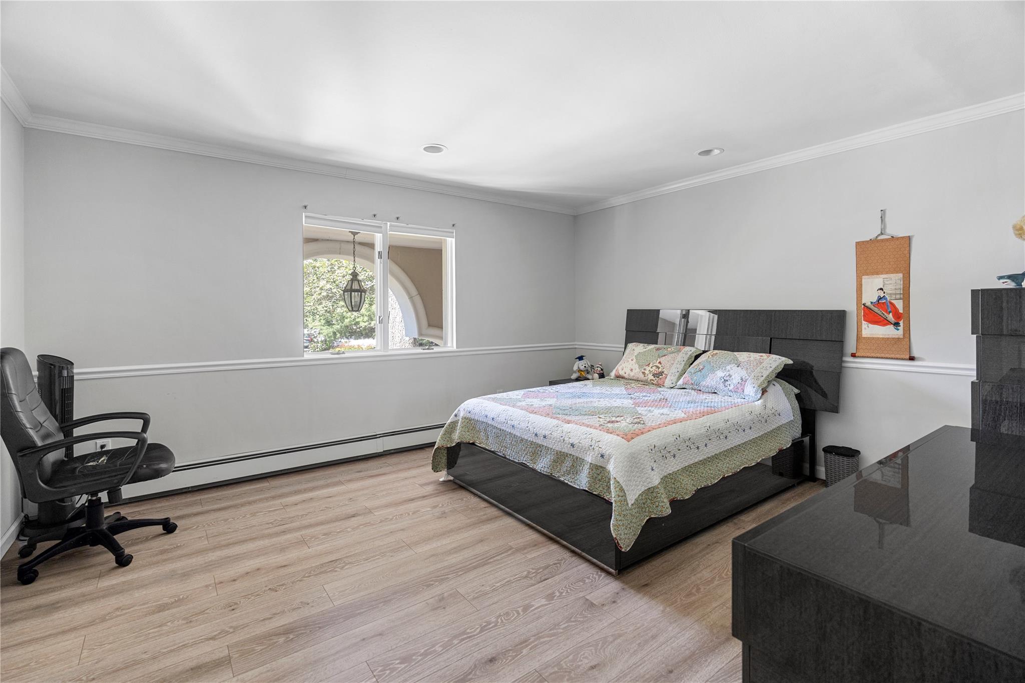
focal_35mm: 16
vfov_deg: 73.7
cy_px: 342
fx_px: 455
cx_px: 512
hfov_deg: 96.7
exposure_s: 1/3
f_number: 4
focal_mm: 16
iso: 320
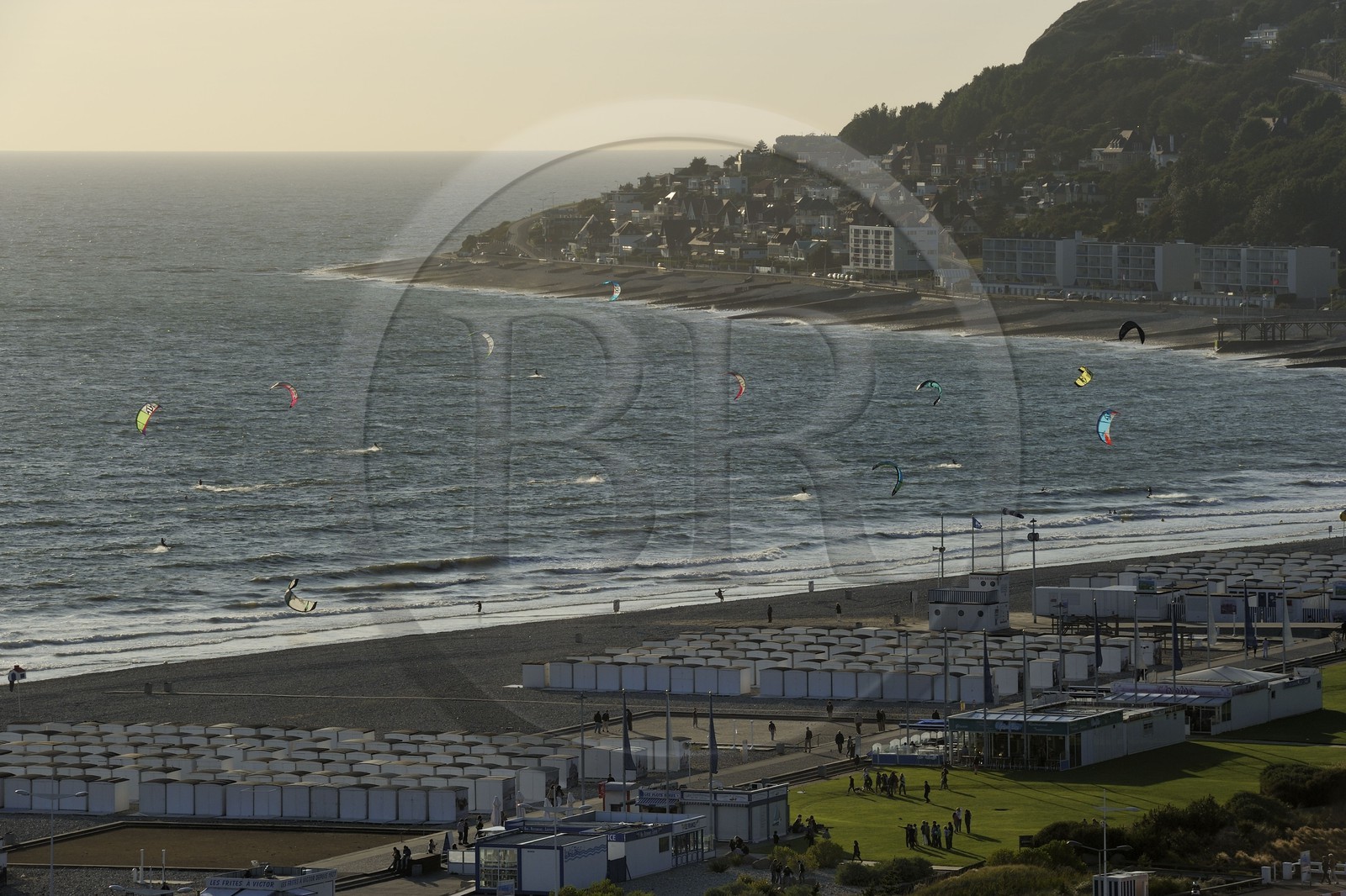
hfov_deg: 11.7
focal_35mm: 175
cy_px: 448
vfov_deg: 7.8
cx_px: 673
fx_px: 6541
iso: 200
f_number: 11
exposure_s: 1/500
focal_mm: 175
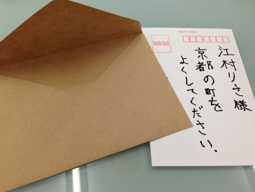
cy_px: 92
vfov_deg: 40.7
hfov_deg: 52.6
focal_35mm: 35
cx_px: 121
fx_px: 258
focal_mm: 4.13
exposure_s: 1/40
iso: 50
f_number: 2.4
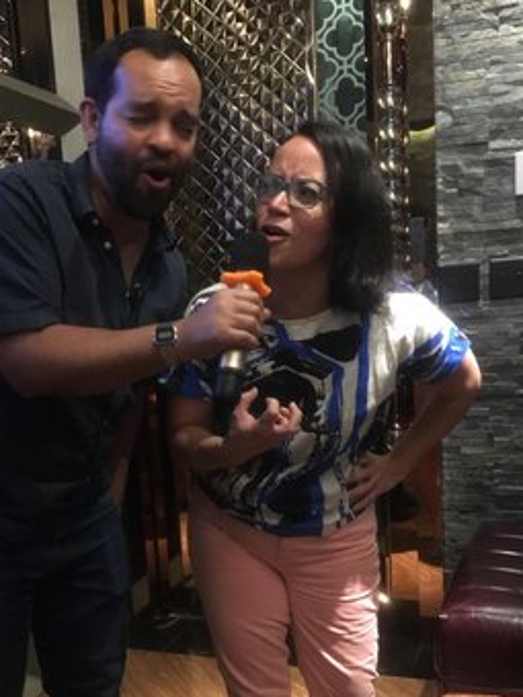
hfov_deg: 34.9
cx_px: 191
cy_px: 439
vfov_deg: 45.4
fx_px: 826
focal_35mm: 41
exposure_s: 1/15
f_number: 2.2
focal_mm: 4.15
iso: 320
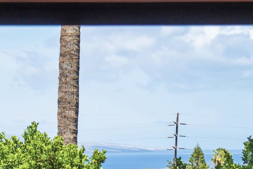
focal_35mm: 265
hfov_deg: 7.8
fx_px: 1862
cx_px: 164
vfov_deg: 5.2
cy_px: 134
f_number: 8
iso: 100
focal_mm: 75
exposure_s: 1/15
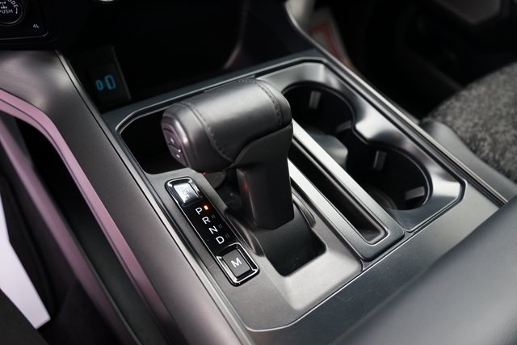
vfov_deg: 46.4
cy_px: 172
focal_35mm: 28
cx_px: 258
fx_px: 402
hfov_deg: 65.5
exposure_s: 1/160
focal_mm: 28
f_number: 3.2
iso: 1600
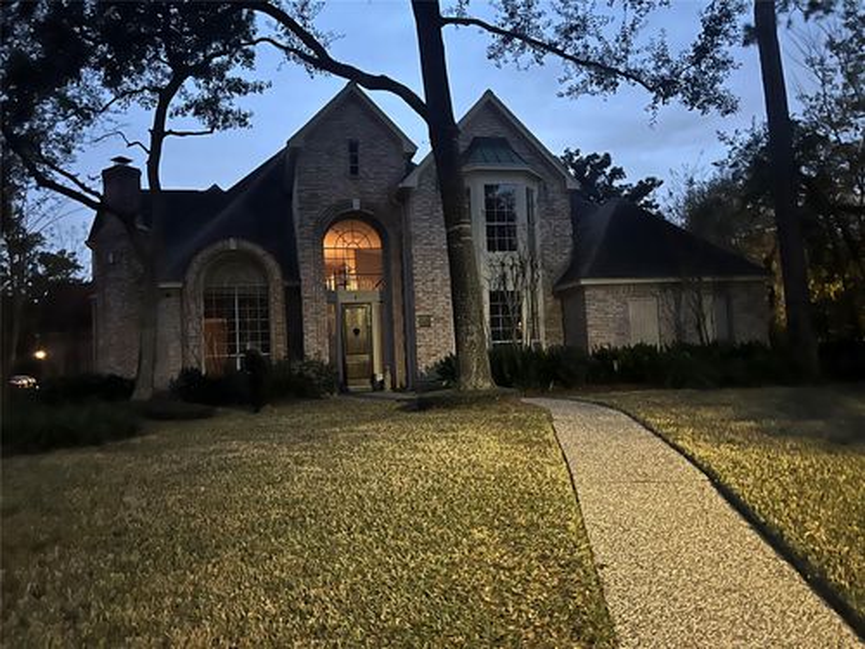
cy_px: 324
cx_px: 432
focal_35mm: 26
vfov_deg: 53.1
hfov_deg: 67.3
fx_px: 650
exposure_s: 1/16
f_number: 1.5
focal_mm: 5.7
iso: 1000
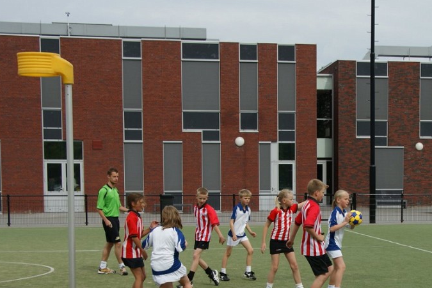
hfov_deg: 35.5
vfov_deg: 24.1
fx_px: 672
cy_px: 184
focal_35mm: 56
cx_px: 259
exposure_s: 1/500
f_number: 6.3
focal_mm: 28
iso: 100
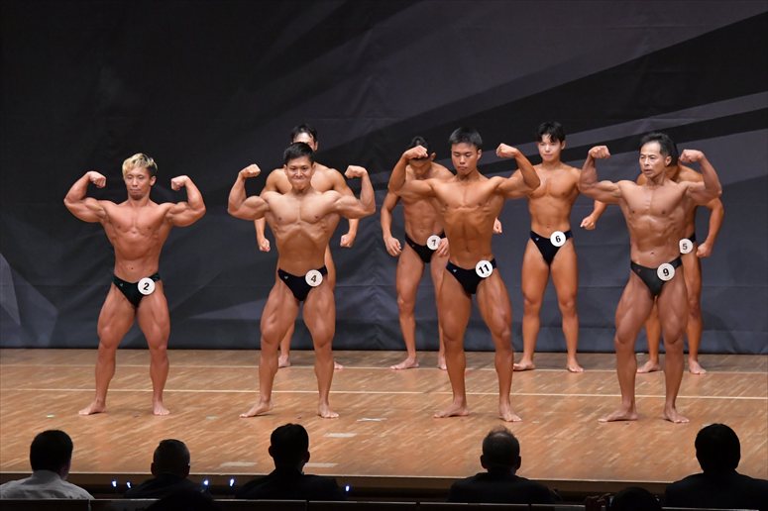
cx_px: 384
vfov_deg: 7.5
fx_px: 3902
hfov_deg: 11.2
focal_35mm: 183
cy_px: 256
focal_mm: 122
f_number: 5.6
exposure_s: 1/400
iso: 6400
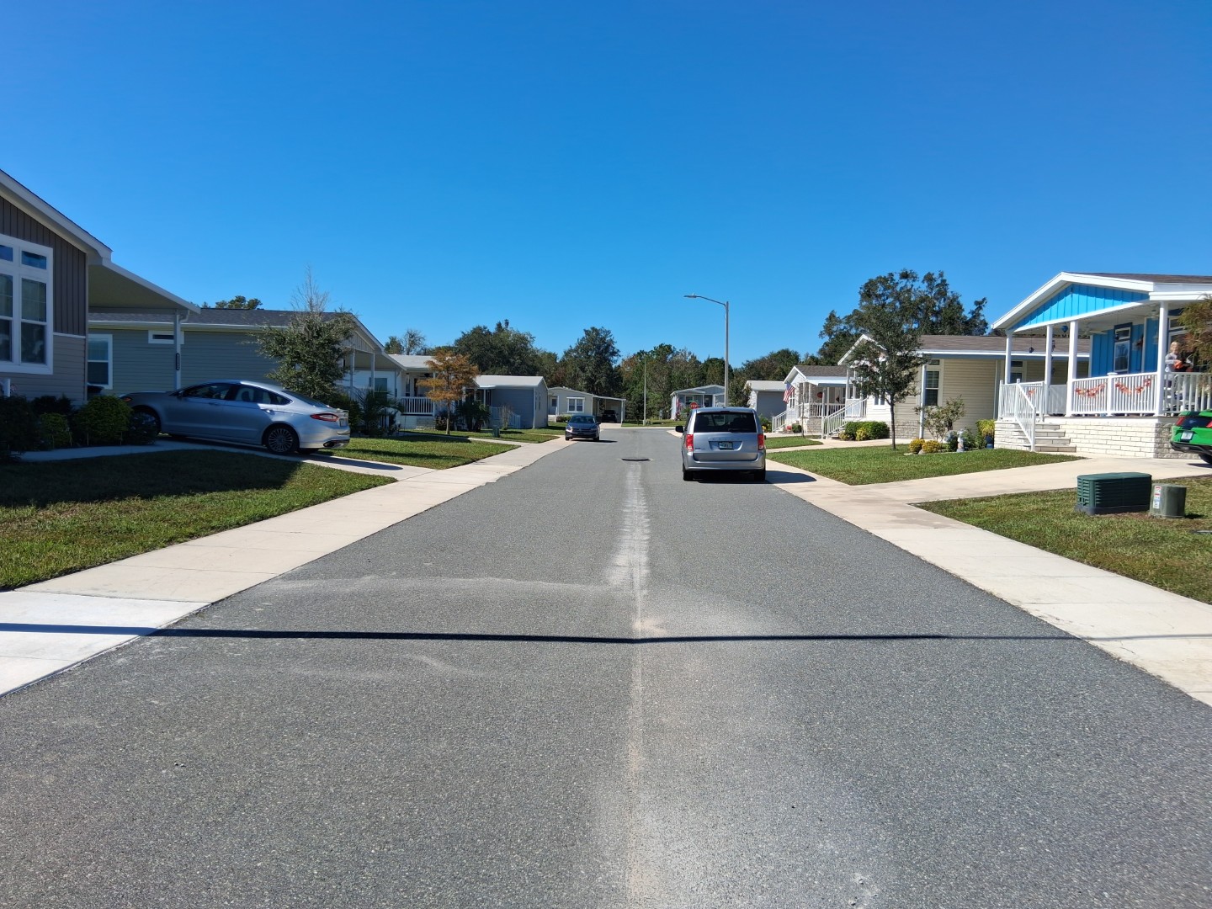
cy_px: 454
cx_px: 606
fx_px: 910
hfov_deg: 67.3
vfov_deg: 53.1
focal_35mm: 26
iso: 25
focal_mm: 3.98
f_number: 1.8
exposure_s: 1/688
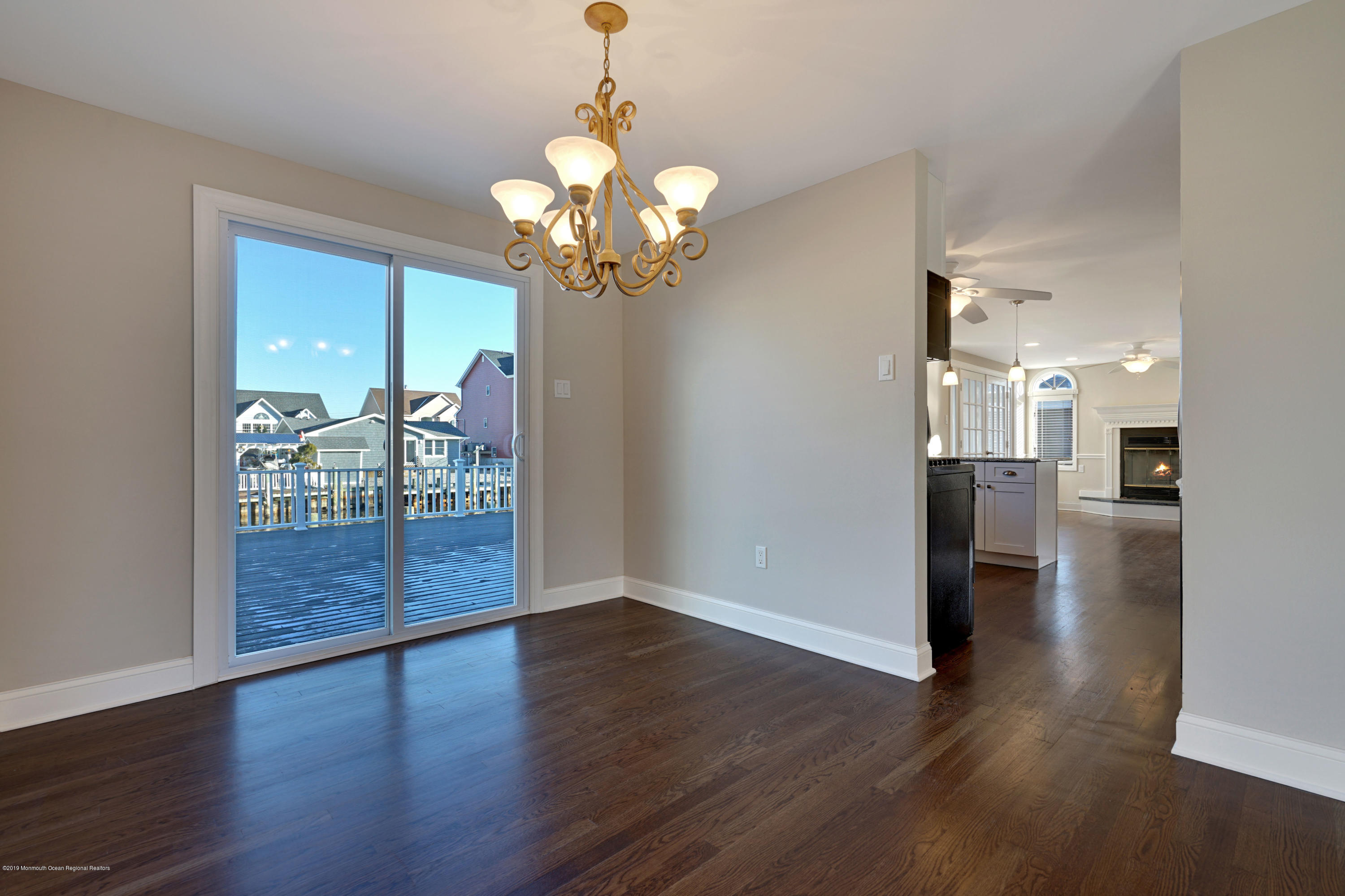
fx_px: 598
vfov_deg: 73.7
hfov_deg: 96.7
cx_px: 672
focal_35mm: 16
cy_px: 448
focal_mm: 16
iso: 200
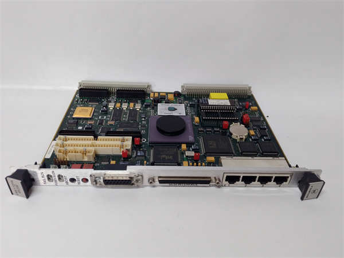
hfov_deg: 65.3
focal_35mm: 27
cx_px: 172
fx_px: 268
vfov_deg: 51.4
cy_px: 129
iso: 188
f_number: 2
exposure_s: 1/33
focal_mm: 3.79
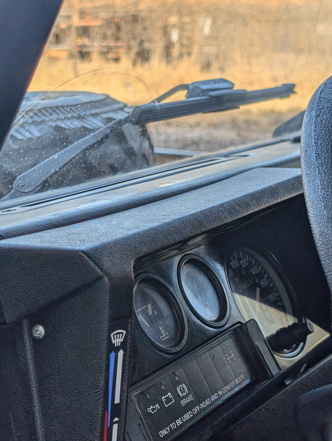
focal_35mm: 66
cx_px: 182
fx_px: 842
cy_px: 259
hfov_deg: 22.3
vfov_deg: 29.3
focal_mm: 6.9
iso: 15
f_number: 1.68
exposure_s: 1/354
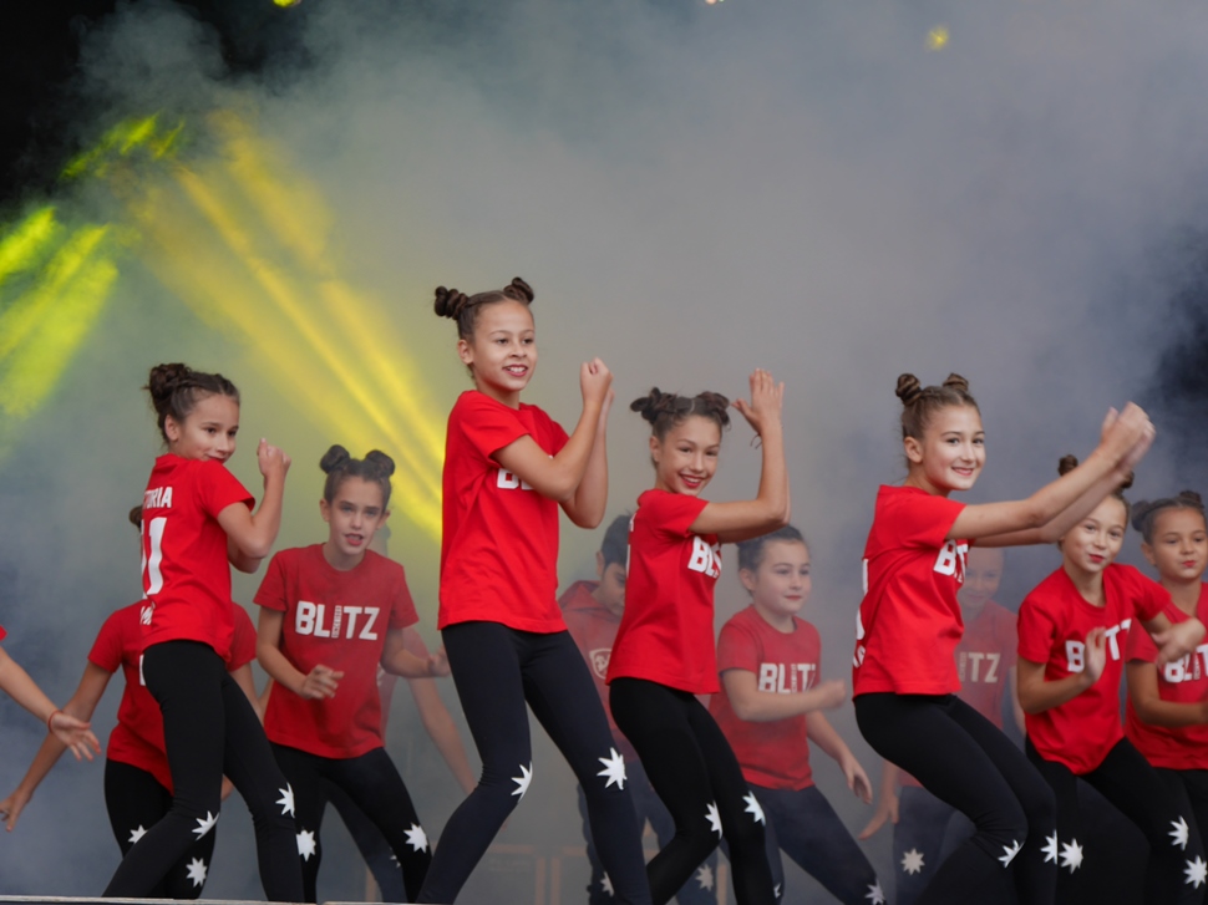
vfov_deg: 13.5
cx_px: 604
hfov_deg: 17.9
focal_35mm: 110
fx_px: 3838
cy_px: 452
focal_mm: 55
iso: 200
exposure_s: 1/200
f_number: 5.1
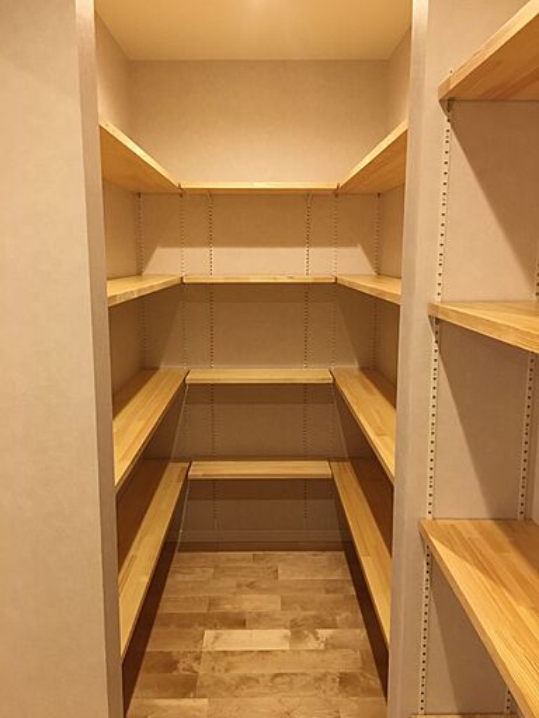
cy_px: 359
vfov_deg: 61.7
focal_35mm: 29
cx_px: 270
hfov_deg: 48.2
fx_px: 602
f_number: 2.2
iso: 200
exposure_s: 1/30
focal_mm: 4.15
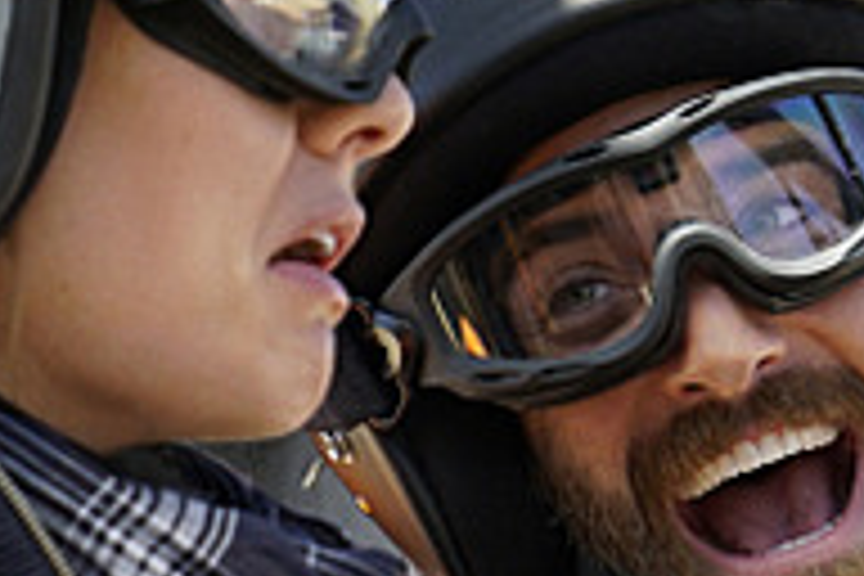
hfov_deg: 8.4
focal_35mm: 244
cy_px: 454
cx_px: 940
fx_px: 5856
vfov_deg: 5.6
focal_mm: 60
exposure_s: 1/250
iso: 400
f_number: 5.6
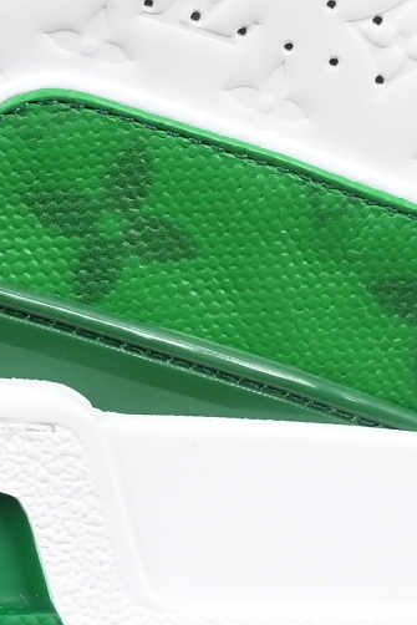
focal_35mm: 416
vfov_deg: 4.9
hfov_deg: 3.3
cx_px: 518
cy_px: 9
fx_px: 7222
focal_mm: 50
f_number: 7.1
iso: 160
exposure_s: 1/60
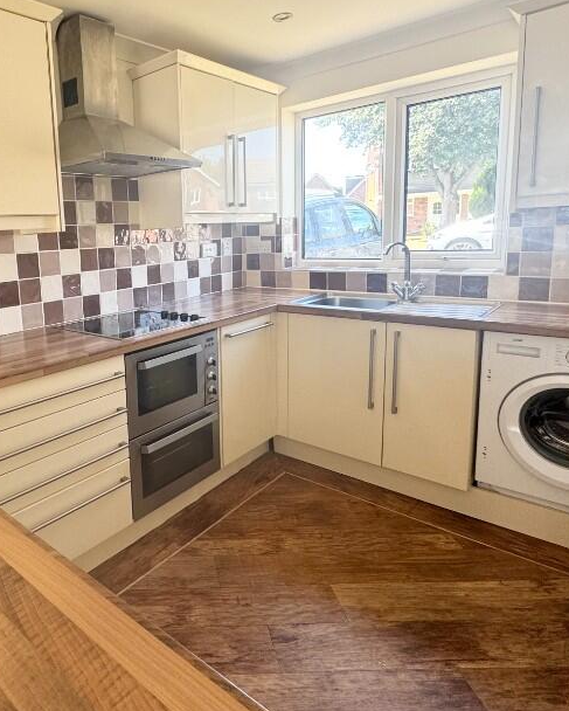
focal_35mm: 23
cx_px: 136
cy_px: 304
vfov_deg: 72.2
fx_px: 484
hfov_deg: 57.5
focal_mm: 2.22
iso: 100
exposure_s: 1/99
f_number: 2.2
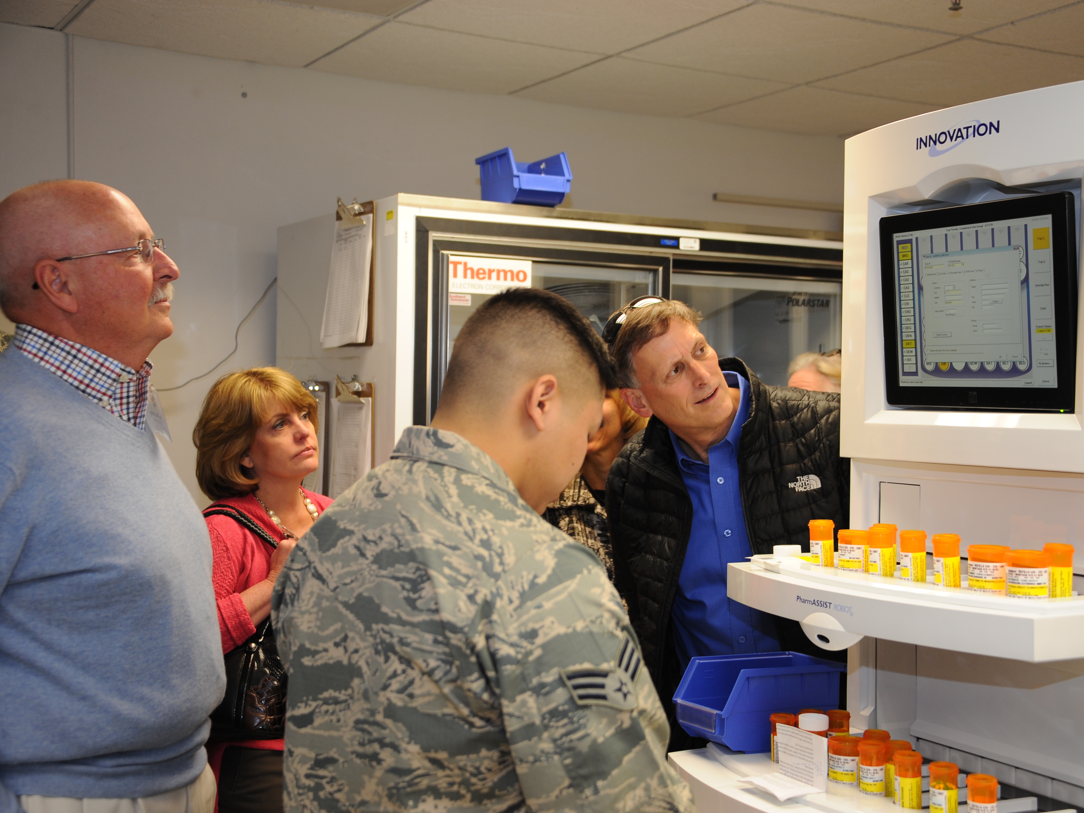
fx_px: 1534
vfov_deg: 29.7
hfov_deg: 38.9
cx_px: 574
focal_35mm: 49
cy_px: 406
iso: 640
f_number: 4.2
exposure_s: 1/60
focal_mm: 45
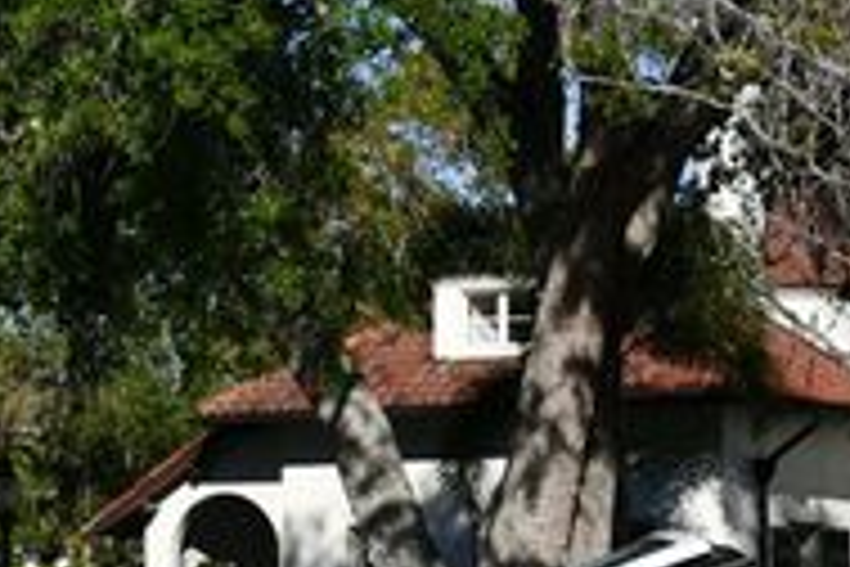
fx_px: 4155
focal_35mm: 176
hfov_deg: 11.6
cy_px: 486
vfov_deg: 7.8
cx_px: 747
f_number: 9
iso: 100
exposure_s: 1/320
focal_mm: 26
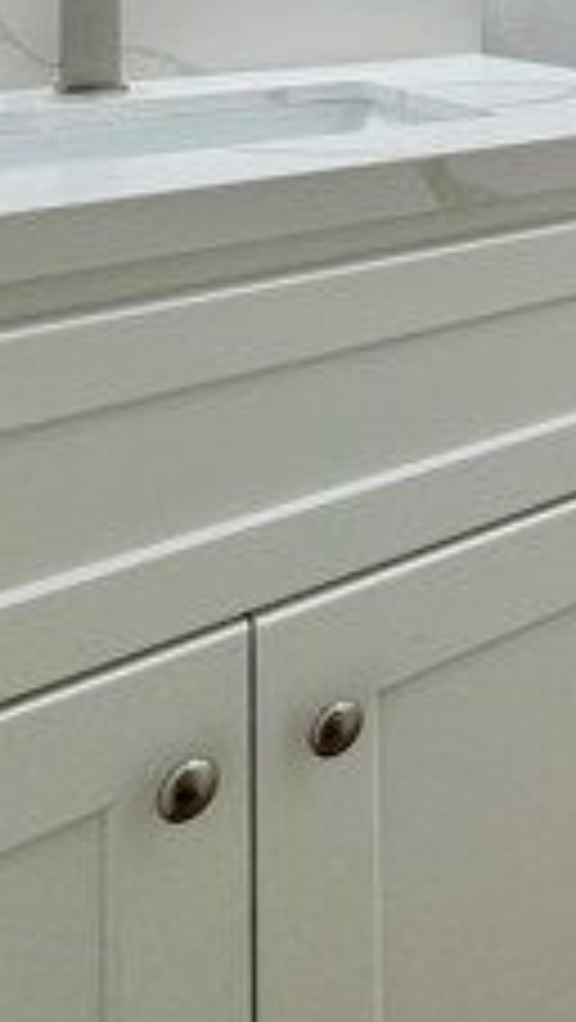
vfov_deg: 39.2
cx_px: 756
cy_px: -90
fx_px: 1165
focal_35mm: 43
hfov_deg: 24.2
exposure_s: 1/120
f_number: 2.2
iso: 100
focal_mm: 2.22
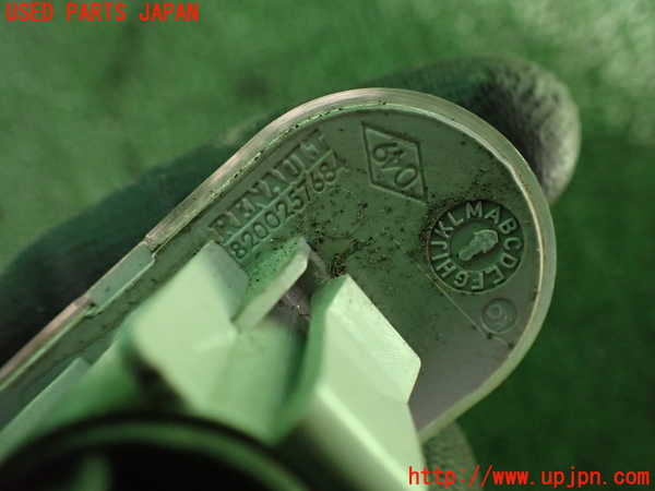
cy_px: 246
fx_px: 568
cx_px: 328
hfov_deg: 60.0
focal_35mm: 30
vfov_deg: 46.8
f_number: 2.3
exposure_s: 1/125
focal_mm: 5.4
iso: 800
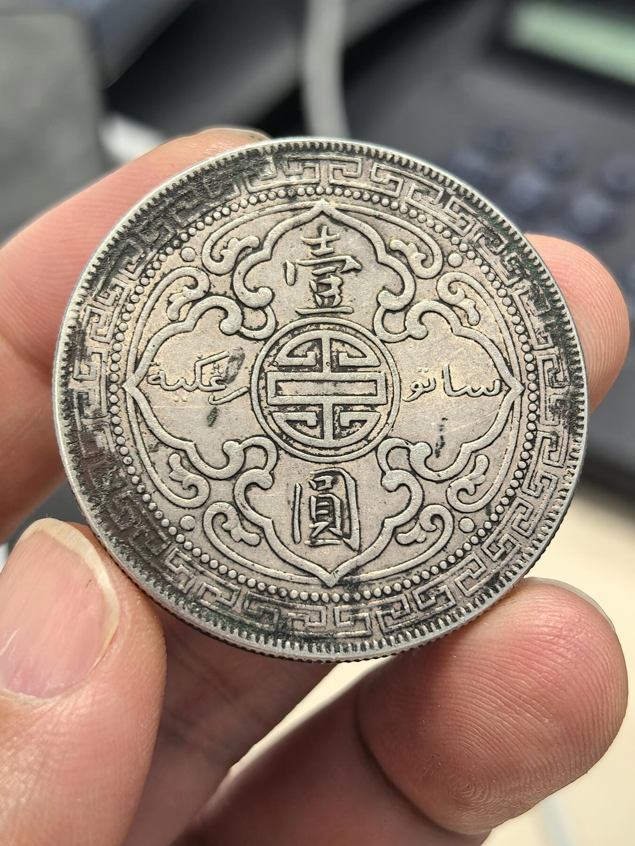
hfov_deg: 27.0
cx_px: 318
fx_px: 1321
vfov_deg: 35.5
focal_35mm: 54
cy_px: 423
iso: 200
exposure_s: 1/50
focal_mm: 6.98
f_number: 2
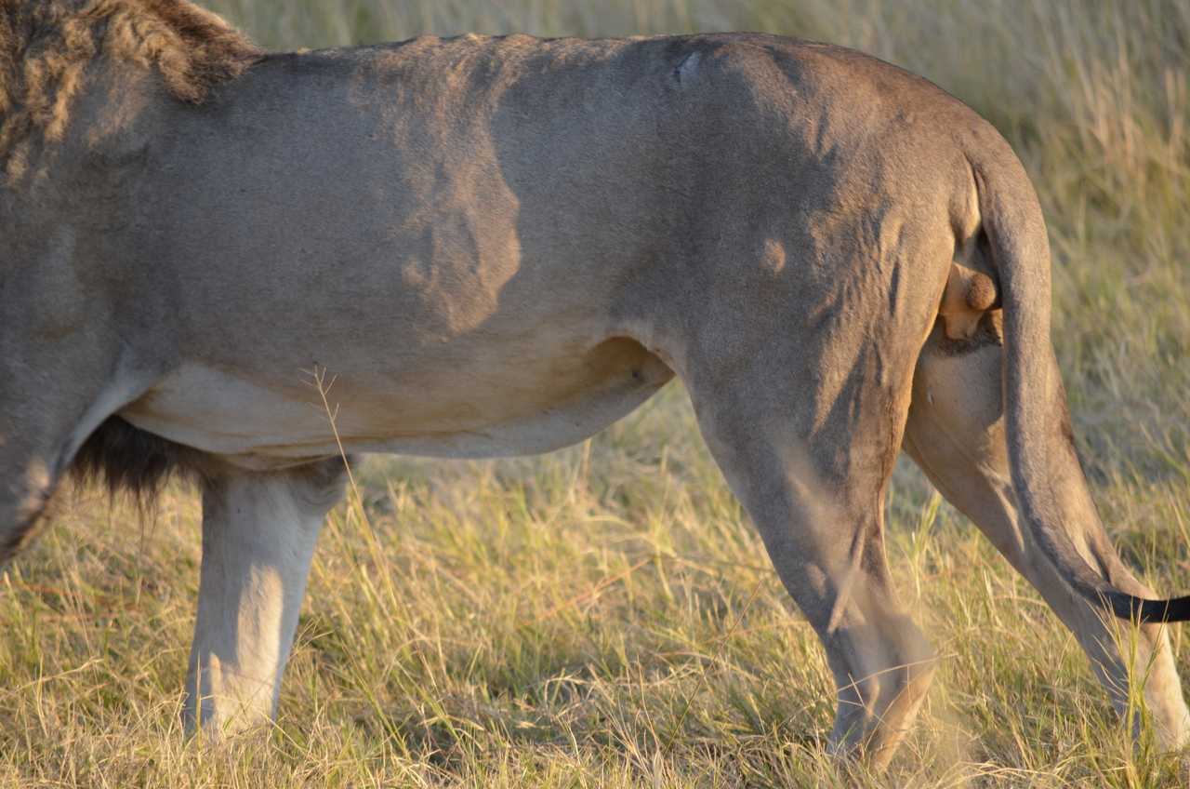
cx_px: 595
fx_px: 14845
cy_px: 394
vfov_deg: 3.0
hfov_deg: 4.6
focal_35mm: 450
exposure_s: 1/320
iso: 400
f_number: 5.6
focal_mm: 300
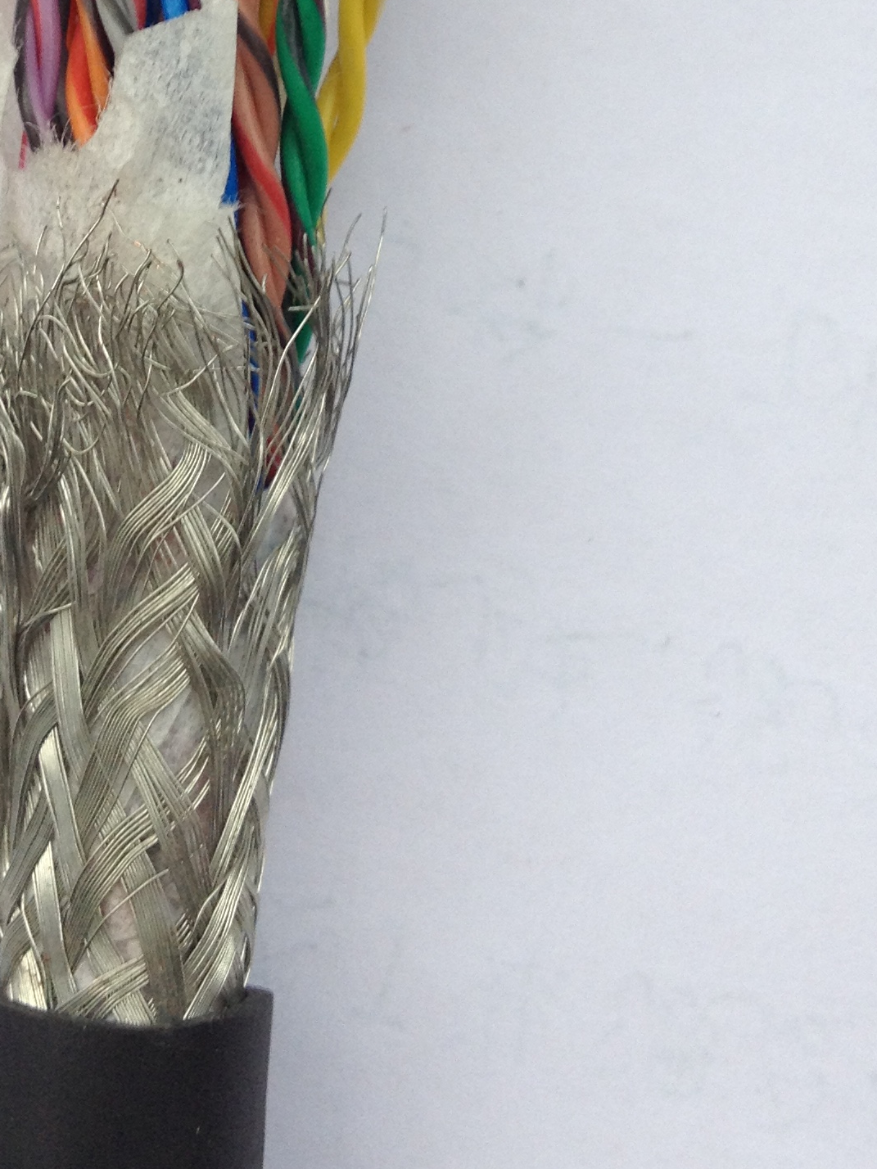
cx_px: 224
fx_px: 2702
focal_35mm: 80
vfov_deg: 23.7
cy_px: 112
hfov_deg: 18.3
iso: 50
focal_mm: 4.28
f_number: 2.4
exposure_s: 1/40
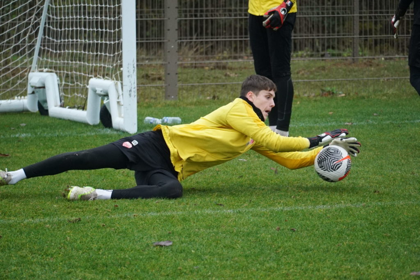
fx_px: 2346
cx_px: 210
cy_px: 140
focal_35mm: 201
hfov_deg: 10.2
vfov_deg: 6.8
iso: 4000
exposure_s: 1/2000
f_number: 5.6
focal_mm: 134
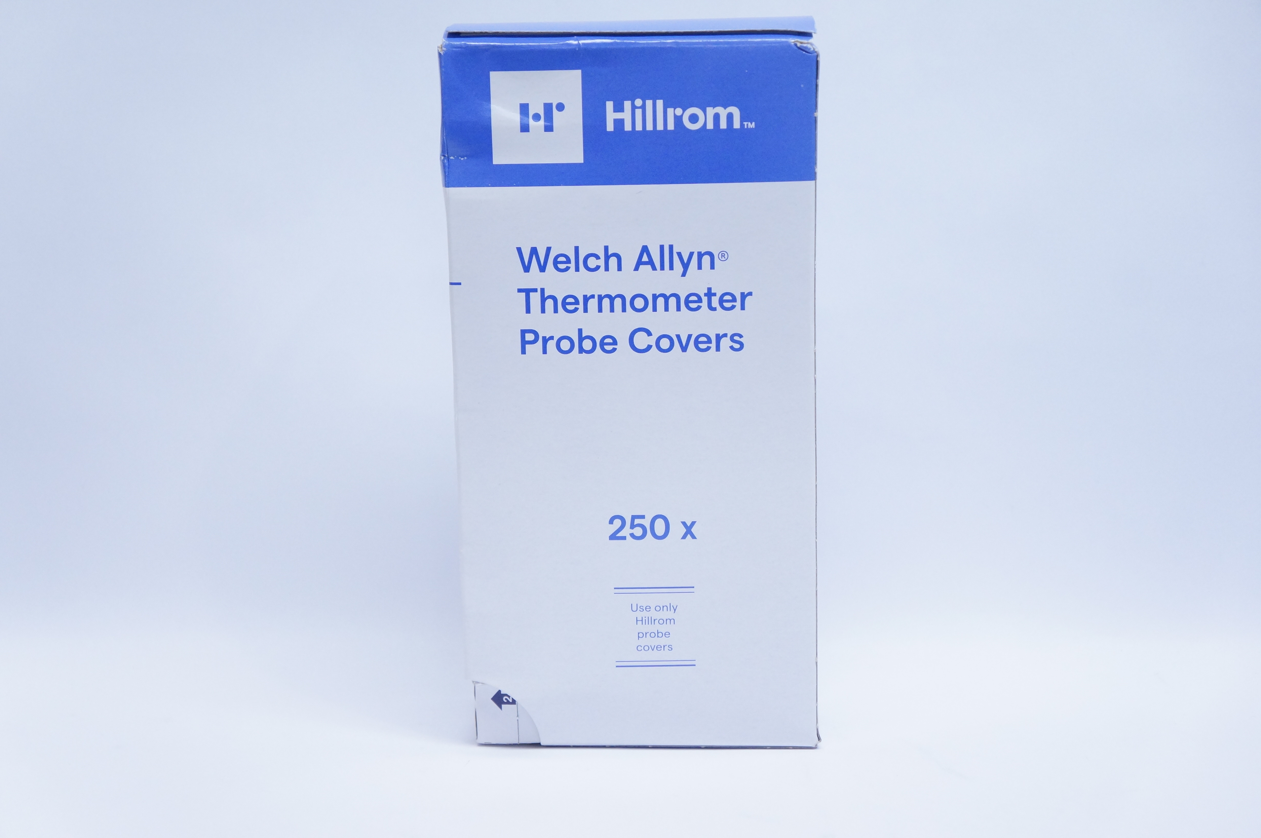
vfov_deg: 23.7
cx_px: 630
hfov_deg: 35.1
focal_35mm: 57
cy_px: 419
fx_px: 1994
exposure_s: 1/200
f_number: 4.5
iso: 1600
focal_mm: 38
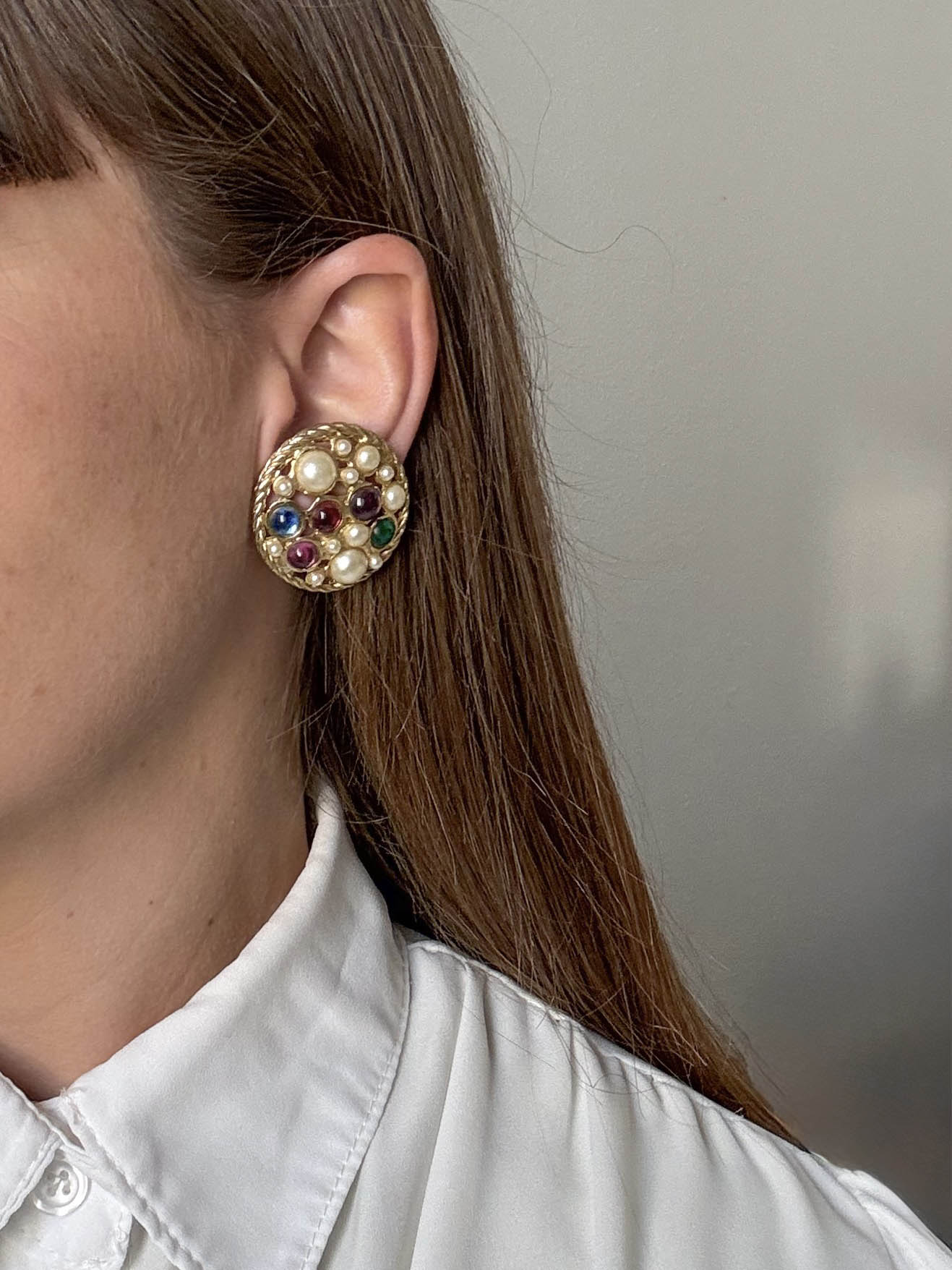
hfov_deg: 46.8
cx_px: 476
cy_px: 635
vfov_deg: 60.0
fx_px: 1100
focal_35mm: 30
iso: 80
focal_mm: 2.69
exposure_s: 1/80
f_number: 1.9
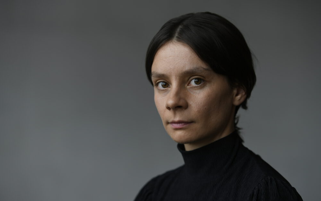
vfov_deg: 9.9
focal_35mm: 133
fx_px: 1164
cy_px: 102
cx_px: 160
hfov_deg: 15.7
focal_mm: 130
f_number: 3.5
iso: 400
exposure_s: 1/250
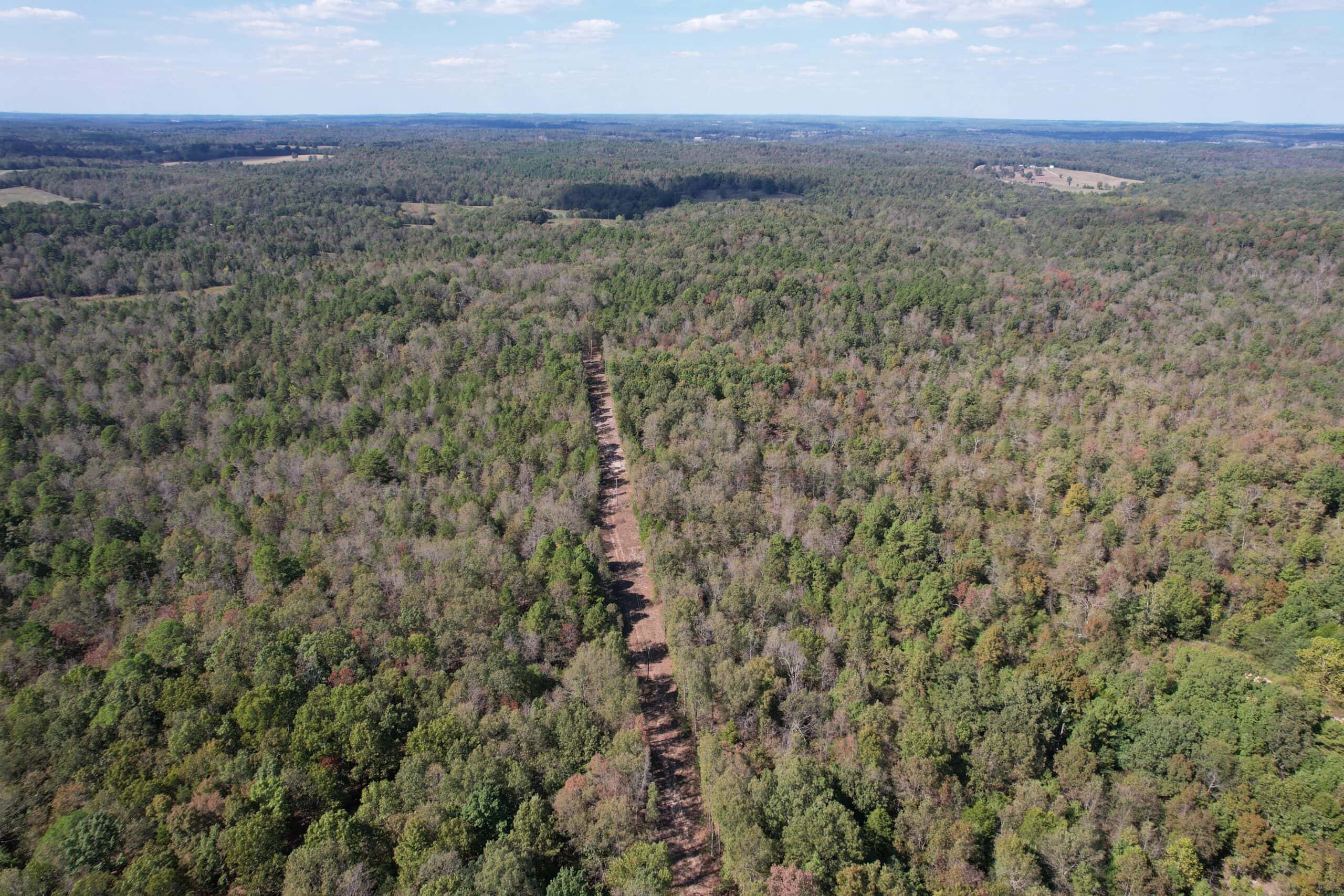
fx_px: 821
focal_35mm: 22
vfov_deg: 57.2
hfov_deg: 78.6
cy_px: 448
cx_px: 672
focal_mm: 8.38
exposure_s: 1/1600
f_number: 2.8
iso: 150
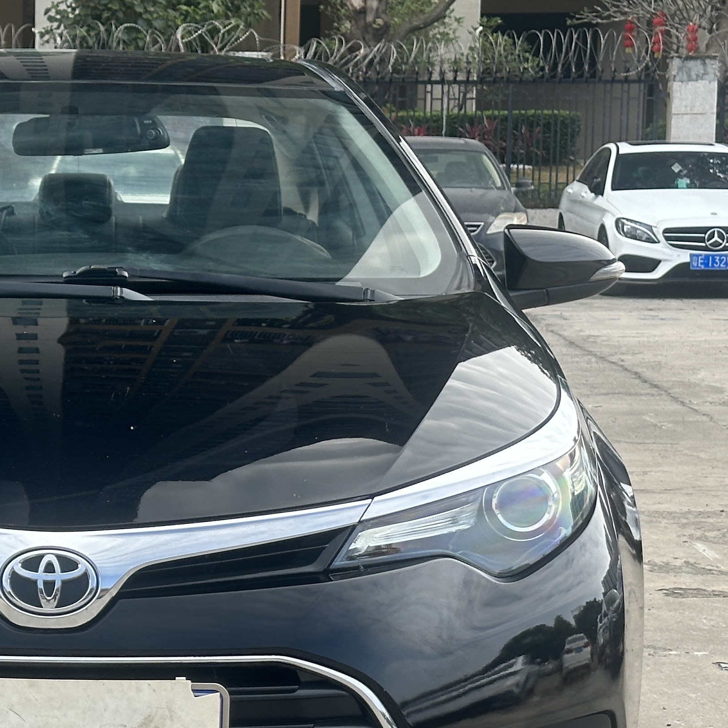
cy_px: 493
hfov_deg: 16.2
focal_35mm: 106
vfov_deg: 16.4
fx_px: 2522
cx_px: 41
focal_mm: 6.86
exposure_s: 1/594
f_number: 1.78
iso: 64
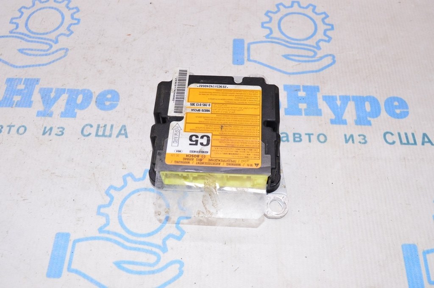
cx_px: 217
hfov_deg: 55.1
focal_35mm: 34
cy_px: 144
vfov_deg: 38.3
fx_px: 416
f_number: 8
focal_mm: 23
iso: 1600
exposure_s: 1/125
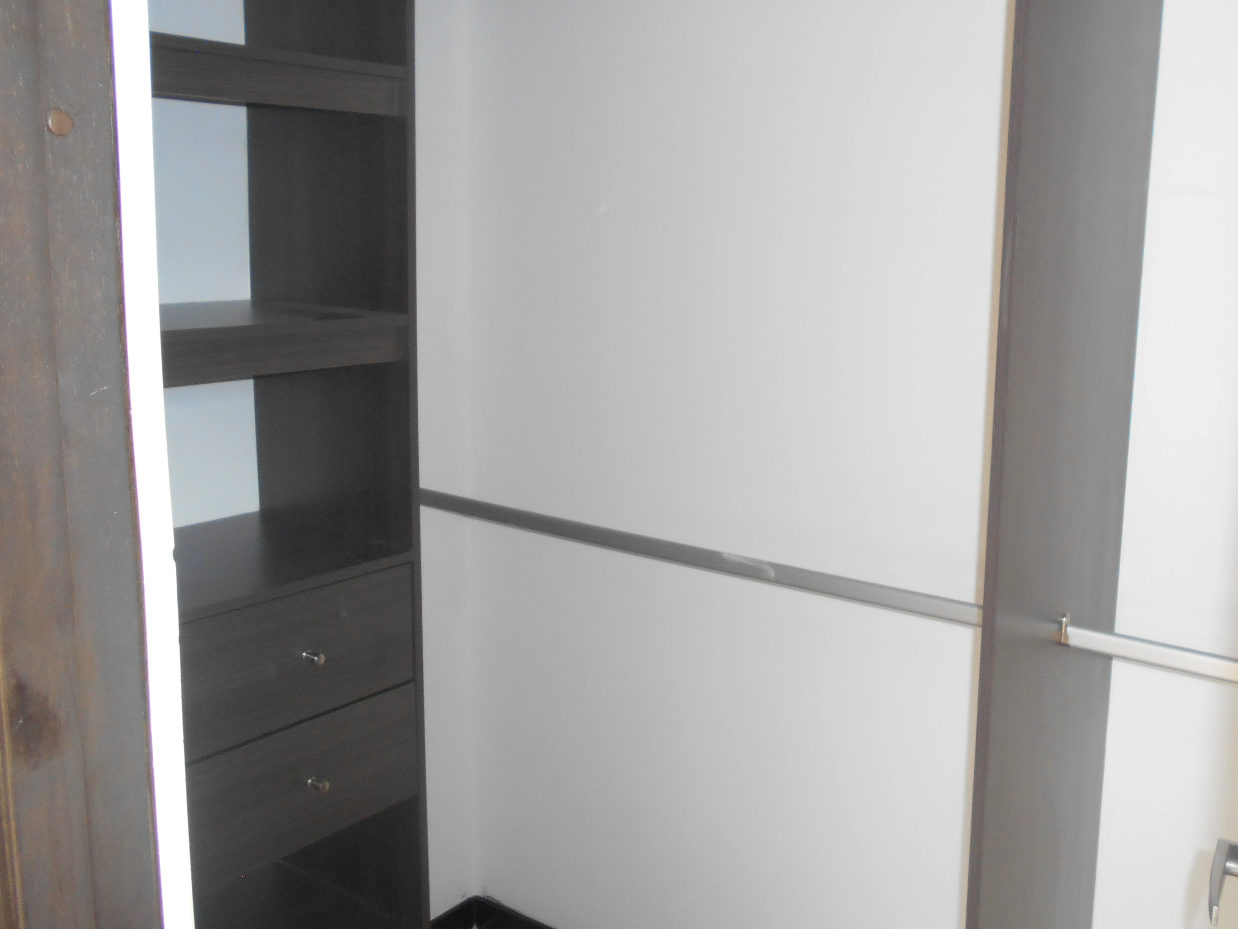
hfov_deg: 54.9
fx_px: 1180
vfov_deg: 42.9
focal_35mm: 33
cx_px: 749
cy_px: 432
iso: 200
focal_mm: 4.6
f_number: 3.2
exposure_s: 1/25
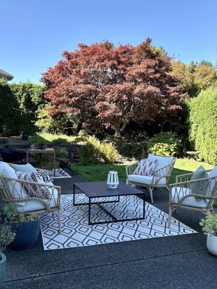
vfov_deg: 52.6
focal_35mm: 35
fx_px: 292
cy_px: 147
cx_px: 140
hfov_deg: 40.3
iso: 50
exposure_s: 1/959
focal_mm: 5.96
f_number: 1.6
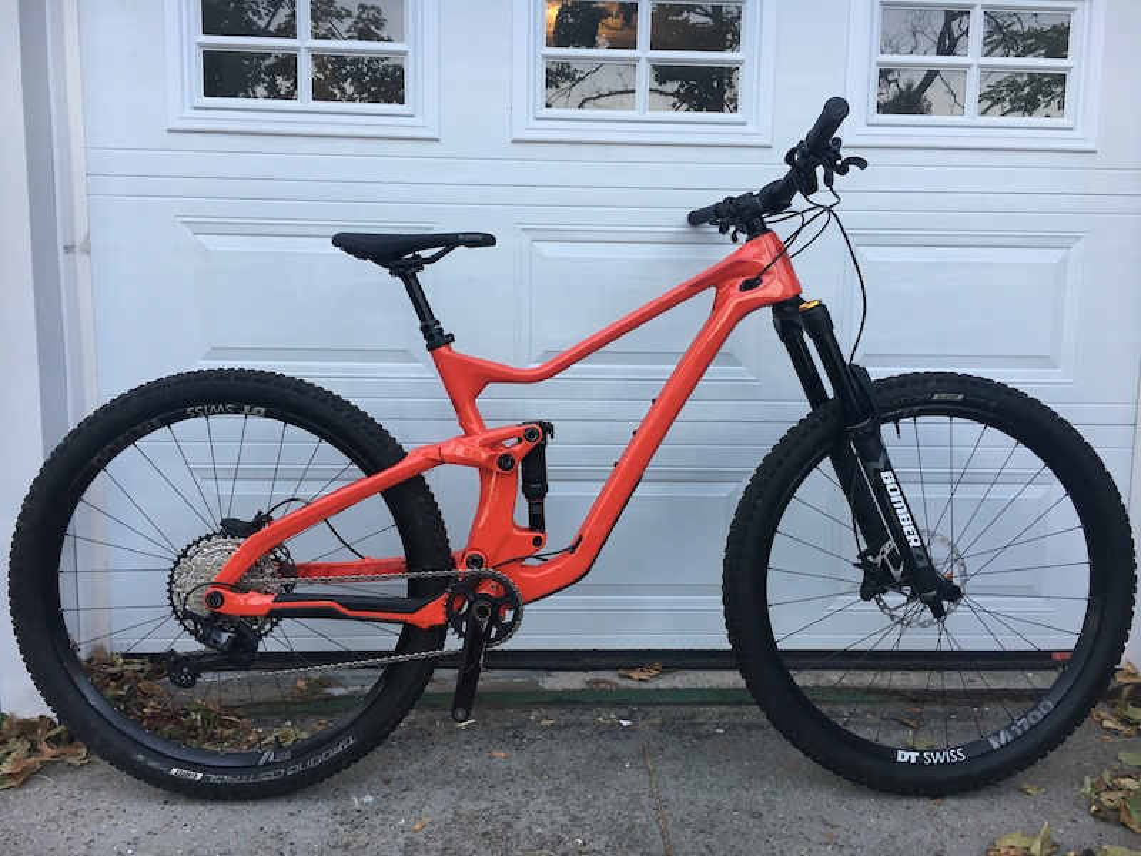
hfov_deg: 61.7
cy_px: 428
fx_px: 956
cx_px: 570
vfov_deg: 48.2
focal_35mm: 29
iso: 25
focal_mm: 4.15
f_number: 2.2
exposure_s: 1/40
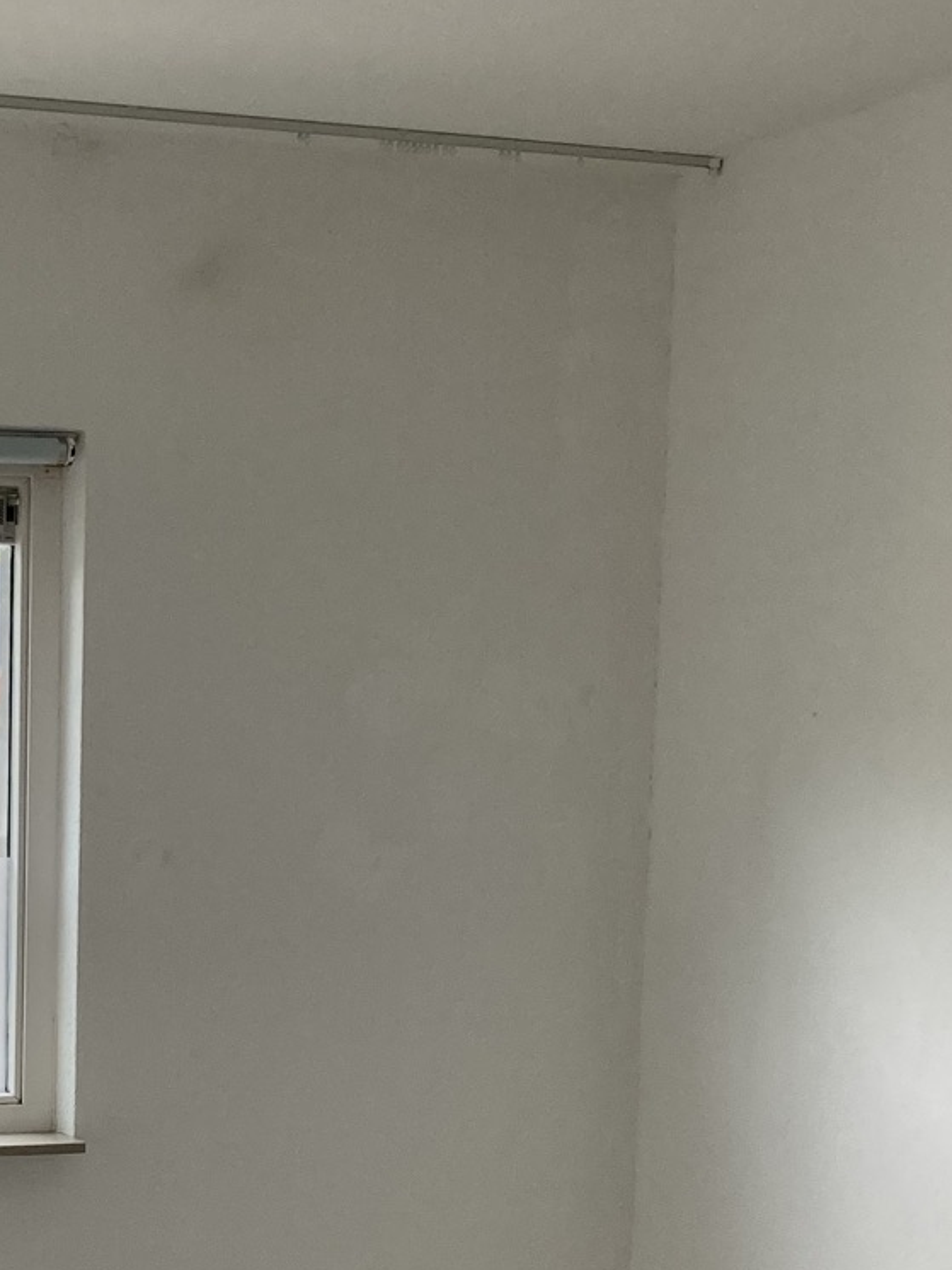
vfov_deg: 24.6
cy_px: 1142
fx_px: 2823
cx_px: -54
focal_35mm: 77
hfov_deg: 18.5
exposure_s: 1/121
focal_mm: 3.99
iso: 50
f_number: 1.8
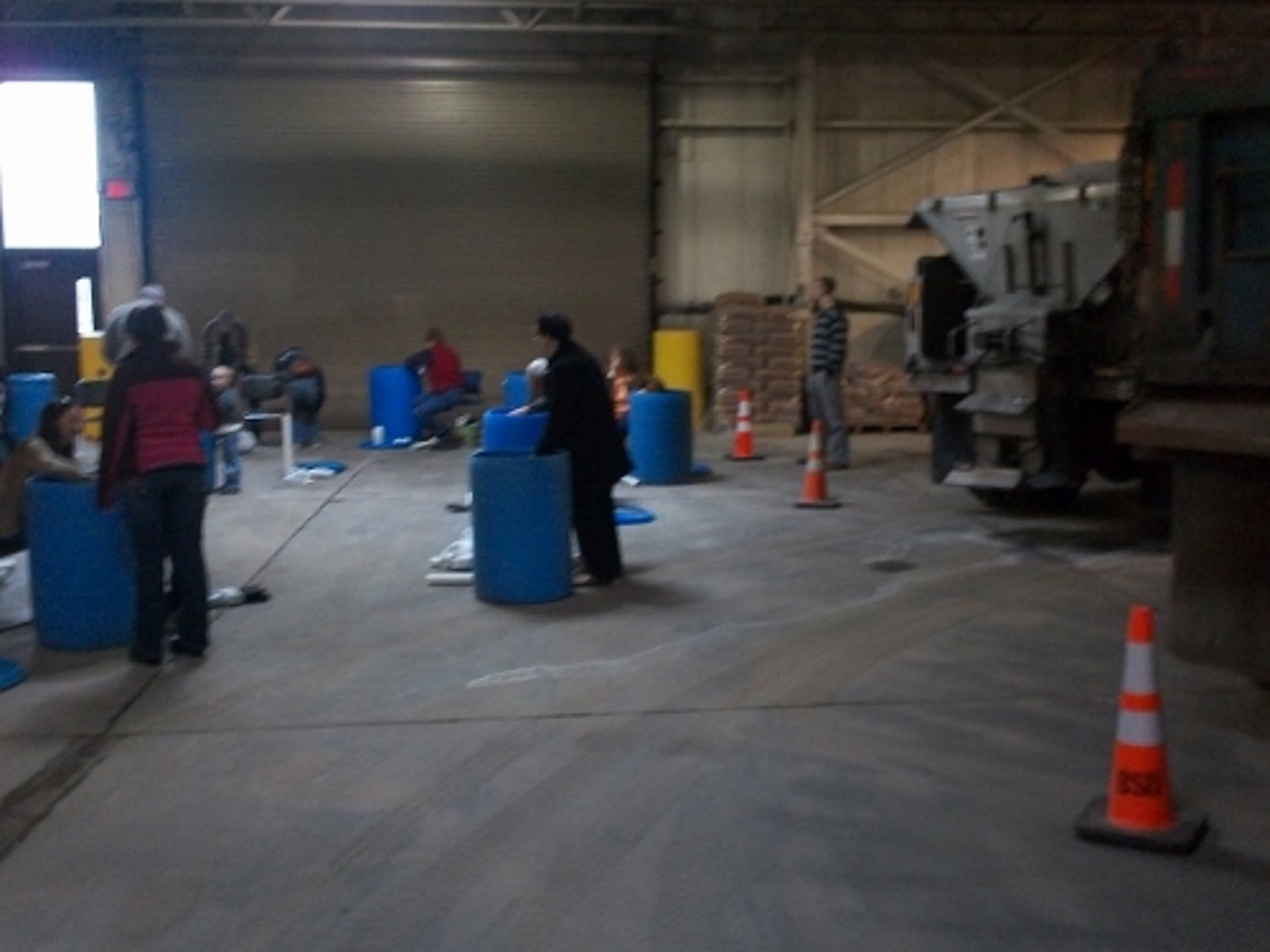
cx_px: 635
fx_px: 1394
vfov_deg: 37.7
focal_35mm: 38
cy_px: 476
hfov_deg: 49.0
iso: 250
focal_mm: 6.3
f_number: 4.5
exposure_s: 1/8
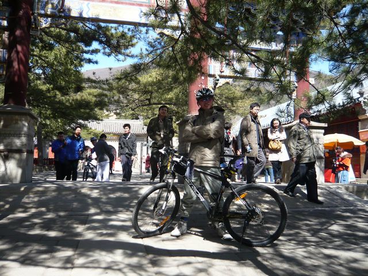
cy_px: 138
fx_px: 298
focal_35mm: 28
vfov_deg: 49.7
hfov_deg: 63.4
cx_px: 184
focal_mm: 4.6
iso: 100
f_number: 2.8
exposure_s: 1/400
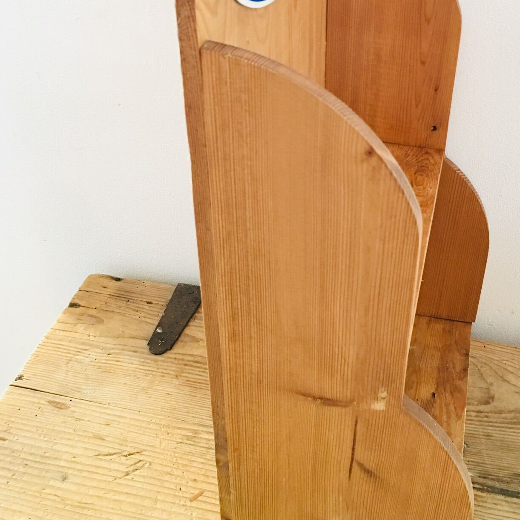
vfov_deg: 38.7
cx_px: 307
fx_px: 731
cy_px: 176
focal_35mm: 43
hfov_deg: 39.0
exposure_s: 1/8
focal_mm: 4.15
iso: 100
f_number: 2.2
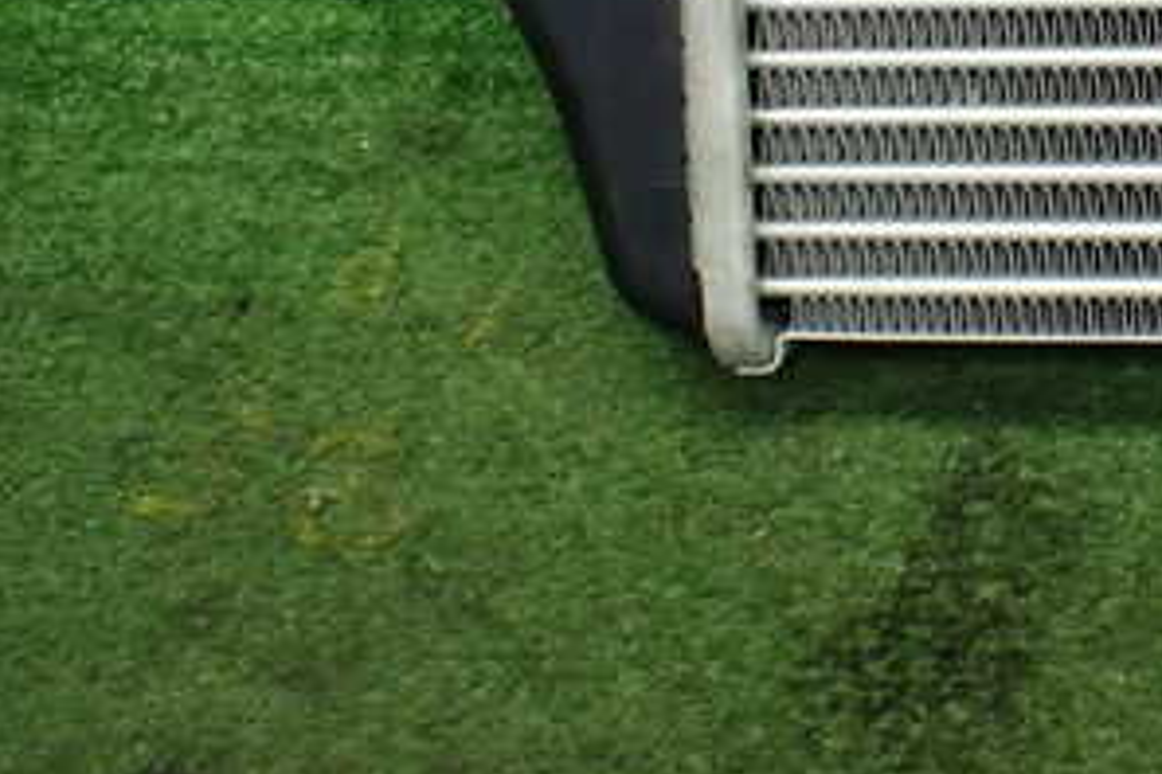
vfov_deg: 20.5
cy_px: -86
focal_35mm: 63
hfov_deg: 29.9
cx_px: 1135
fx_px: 2033
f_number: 2.3
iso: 500
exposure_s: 1/125
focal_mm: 5.4
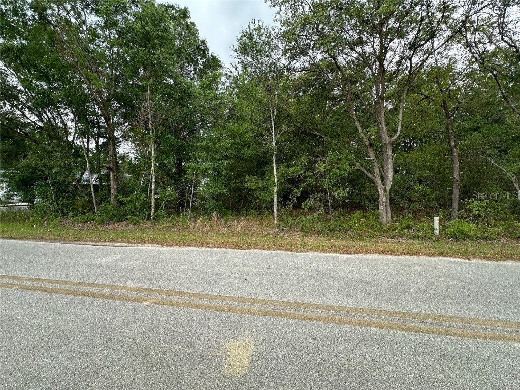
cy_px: 195
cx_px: 260
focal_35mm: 14
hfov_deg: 102.1
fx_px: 210
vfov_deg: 85.7
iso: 40
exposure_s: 1/255
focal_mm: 2.22
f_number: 2.2
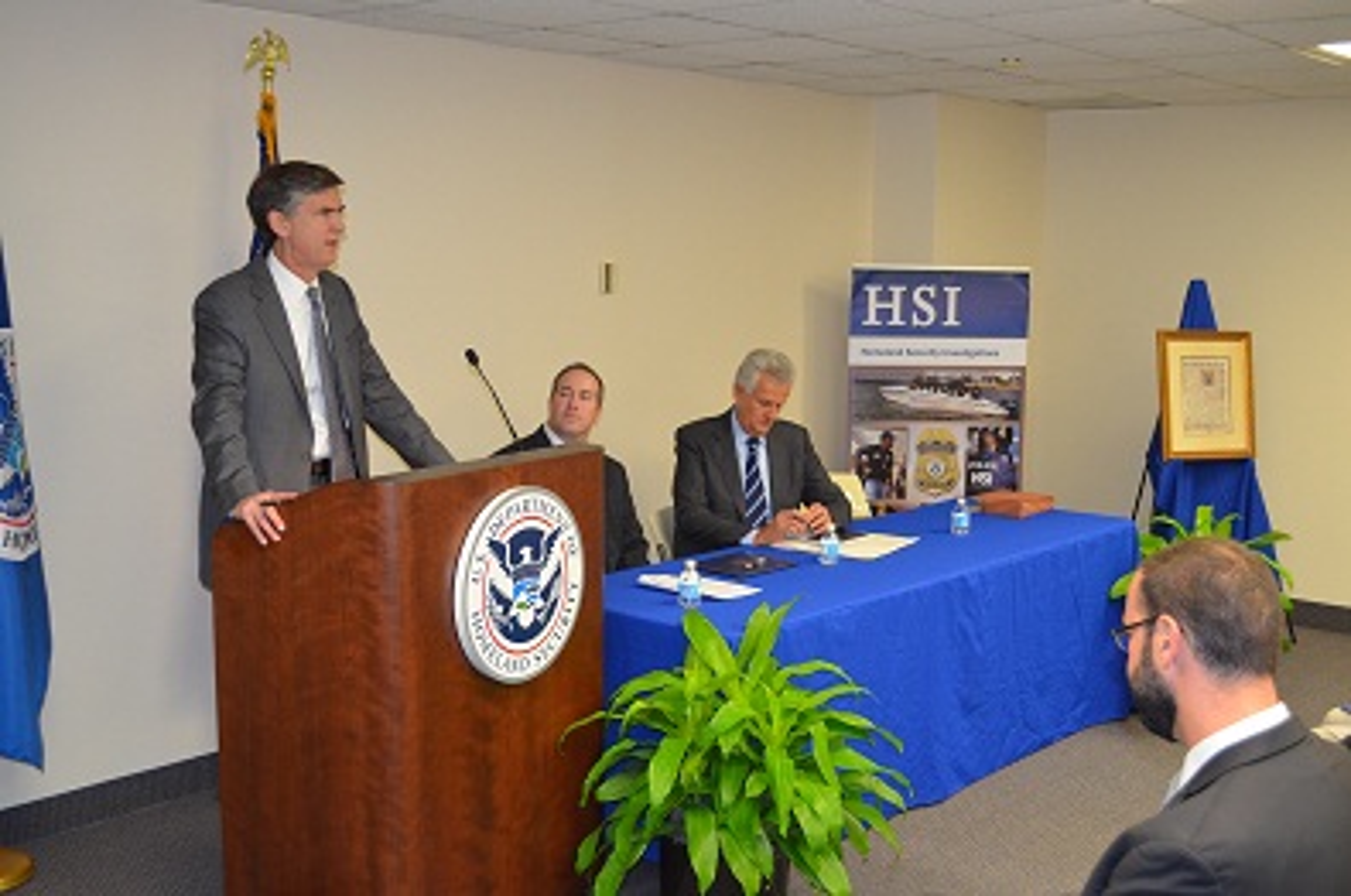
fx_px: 1461
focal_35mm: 39
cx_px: 676
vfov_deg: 34.1
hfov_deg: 49.6
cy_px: 448
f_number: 4.2
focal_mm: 26
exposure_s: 1/60
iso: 1400
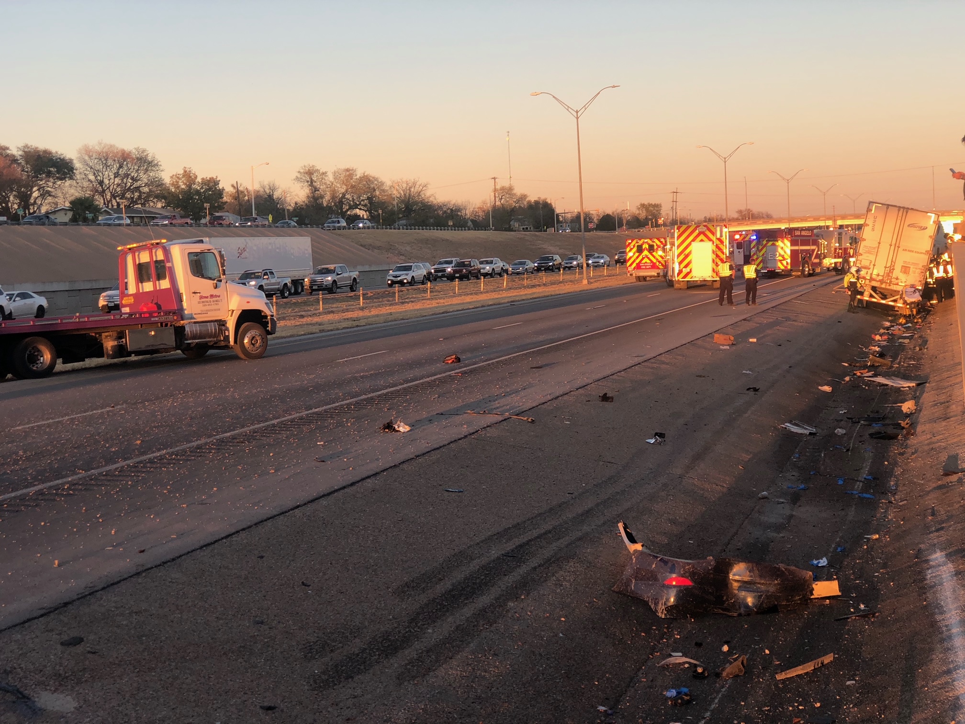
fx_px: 1589
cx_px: 482
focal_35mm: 57
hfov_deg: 33.8
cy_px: 362
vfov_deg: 25.7
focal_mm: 6.6
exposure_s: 1/121
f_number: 2.8
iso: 25
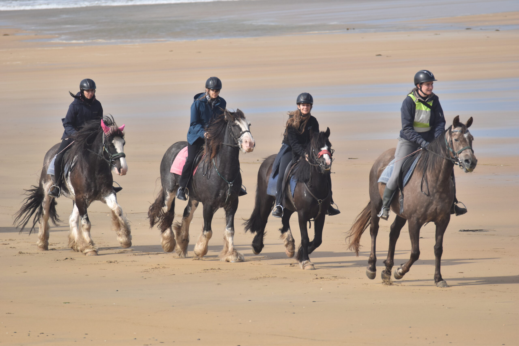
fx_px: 6487
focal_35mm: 450
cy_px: 173
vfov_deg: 3.1
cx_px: 260
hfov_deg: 4.6
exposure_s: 1/1600
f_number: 7.1
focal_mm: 300
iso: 400
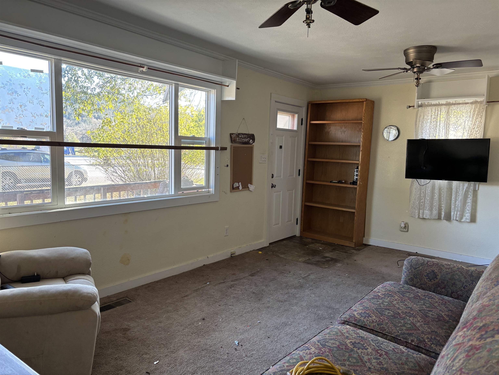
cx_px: 250
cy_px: 188
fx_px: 375
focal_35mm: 26
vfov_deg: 53.1
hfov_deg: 67.3
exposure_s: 1/111
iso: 125
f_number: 1.6
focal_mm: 5.96
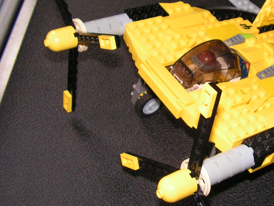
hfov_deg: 29.4
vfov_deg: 22.9
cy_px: 87
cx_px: 231
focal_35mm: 64
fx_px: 507
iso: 200
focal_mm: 6
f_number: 3.2
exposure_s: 1/40
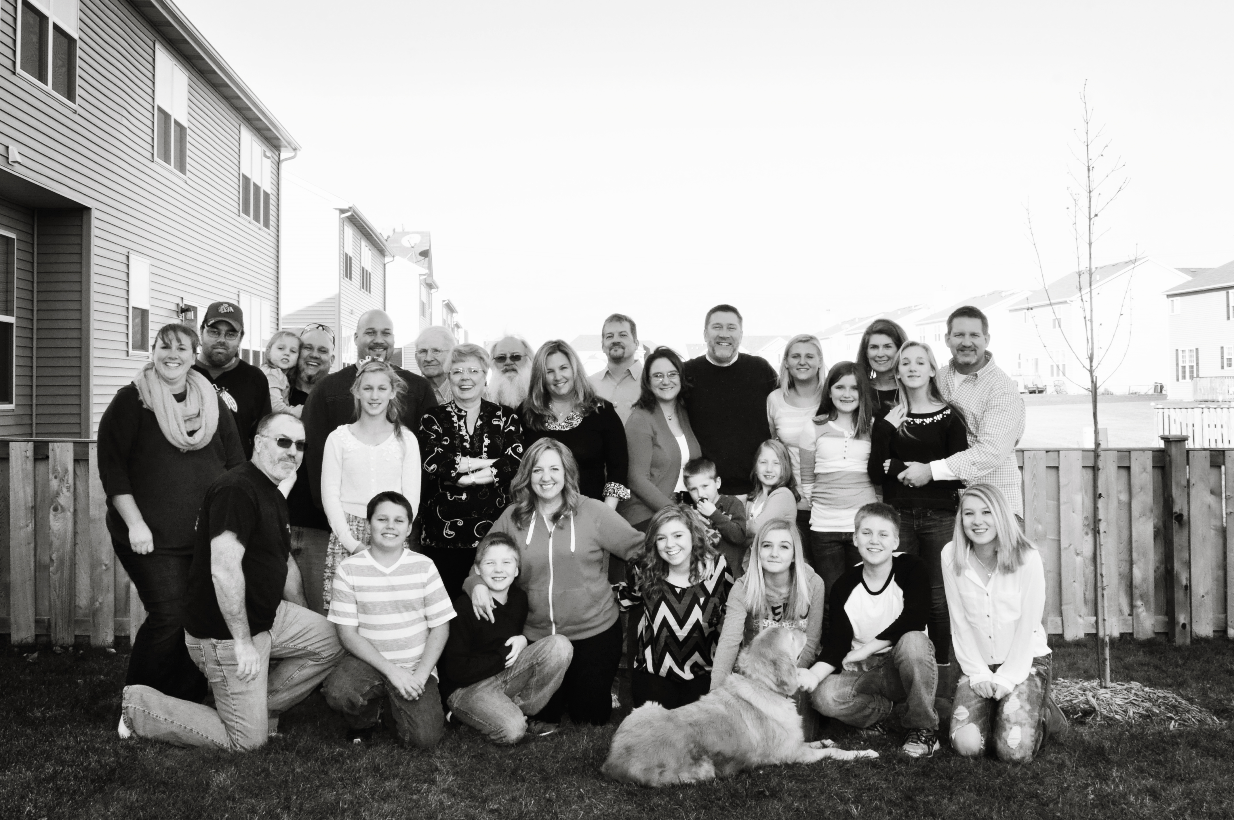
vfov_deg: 39.9
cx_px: 617
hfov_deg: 57.3
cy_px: 410
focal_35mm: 33
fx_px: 1130
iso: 1000
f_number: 18
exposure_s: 1/200
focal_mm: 22
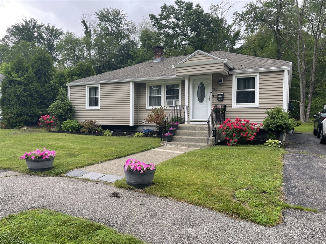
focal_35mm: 25
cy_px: 122
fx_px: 235
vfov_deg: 54.9
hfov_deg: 69.4
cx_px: 163
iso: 32
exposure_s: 1/356
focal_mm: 5.1
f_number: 1.6
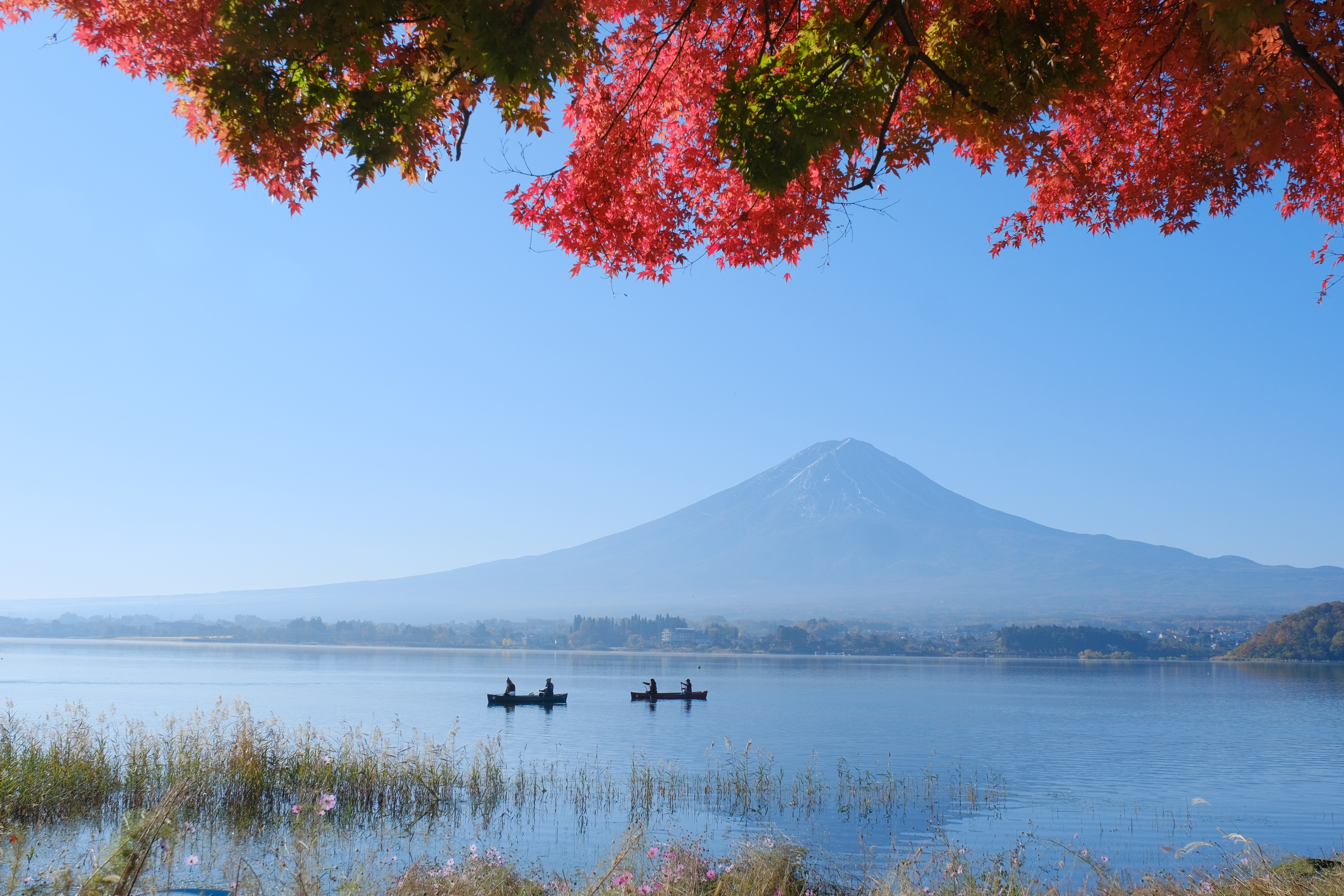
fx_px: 1232
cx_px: 672
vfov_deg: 40.0
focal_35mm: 33
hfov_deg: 57.2
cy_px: 448
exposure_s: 1/2000
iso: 800
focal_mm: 22
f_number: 7.1
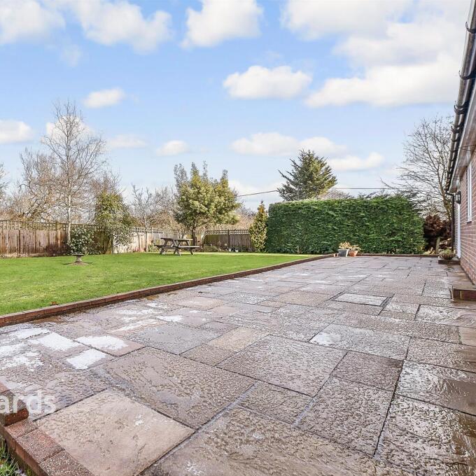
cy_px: 238
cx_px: 167
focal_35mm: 32
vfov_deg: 51.1
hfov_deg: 50.4
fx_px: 498
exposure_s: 1/125
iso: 160
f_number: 8
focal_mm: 17
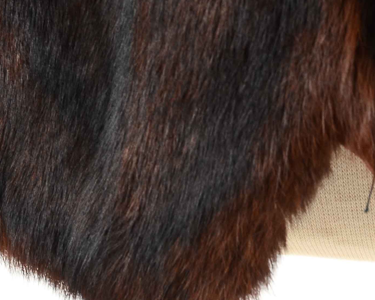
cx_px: 333
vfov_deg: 2.9
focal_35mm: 527
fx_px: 5845
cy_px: -2
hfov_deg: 3.7
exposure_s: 1/80
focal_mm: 105
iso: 160
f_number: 7.1
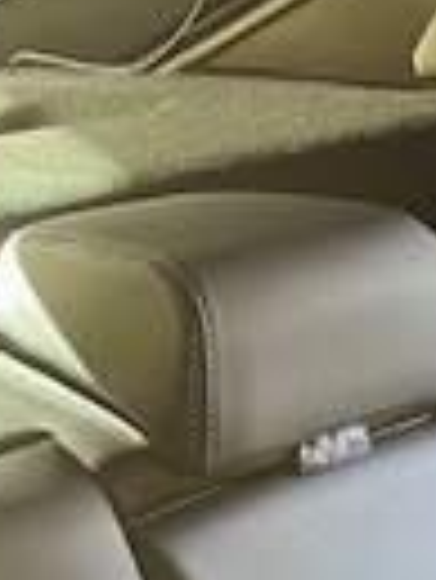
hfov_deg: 11.3
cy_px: 980
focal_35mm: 129
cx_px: 508
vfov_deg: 13.9
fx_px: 2163
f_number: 1.6
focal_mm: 5.1
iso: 320
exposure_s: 1/60
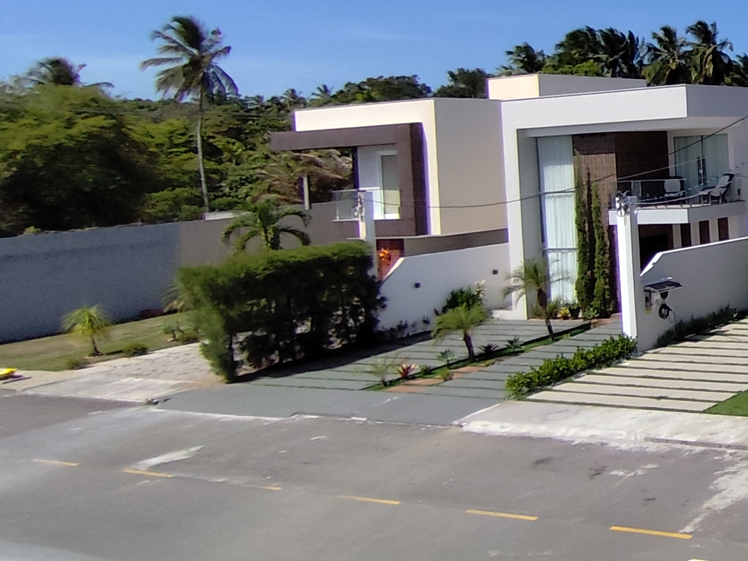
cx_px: 1042
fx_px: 972
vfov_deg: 31.7
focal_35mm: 45
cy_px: 149
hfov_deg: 30.2
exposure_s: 1/3501
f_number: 2.2
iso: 50
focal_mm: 1.65
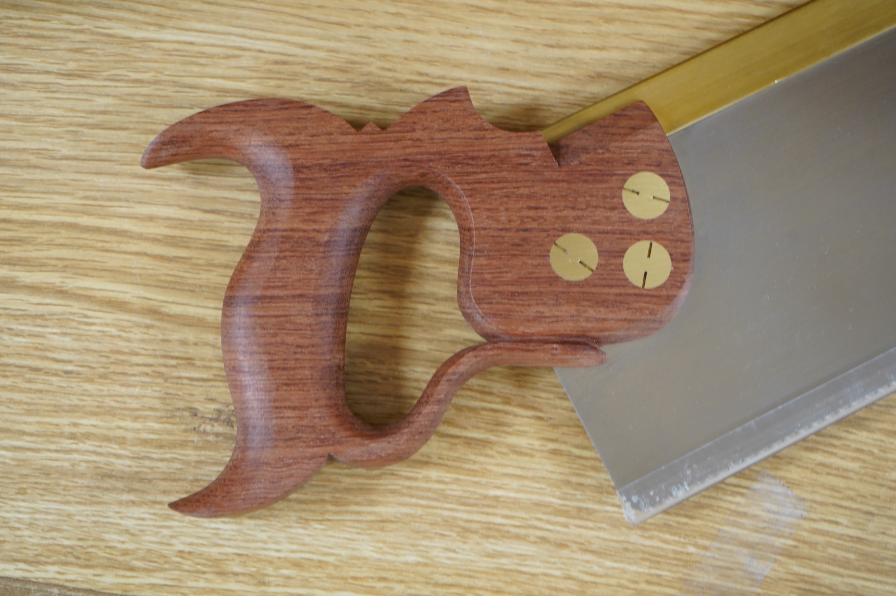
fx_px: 1741
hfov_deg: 28.9
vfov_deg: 19.4
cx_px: 448
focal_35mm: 70
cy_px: 298
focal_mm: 70
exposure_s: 1/80
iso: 2500
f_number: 5.6
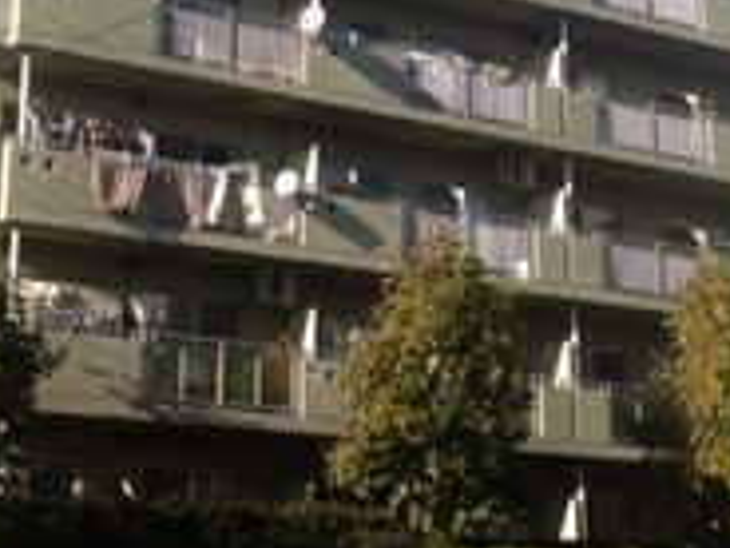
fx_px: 1687
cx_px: 155
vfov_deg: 18.3
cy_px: 109
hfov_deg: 24.1
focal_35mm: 80
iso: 64
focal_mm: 4.28
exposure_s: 1/1284
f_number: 2.4
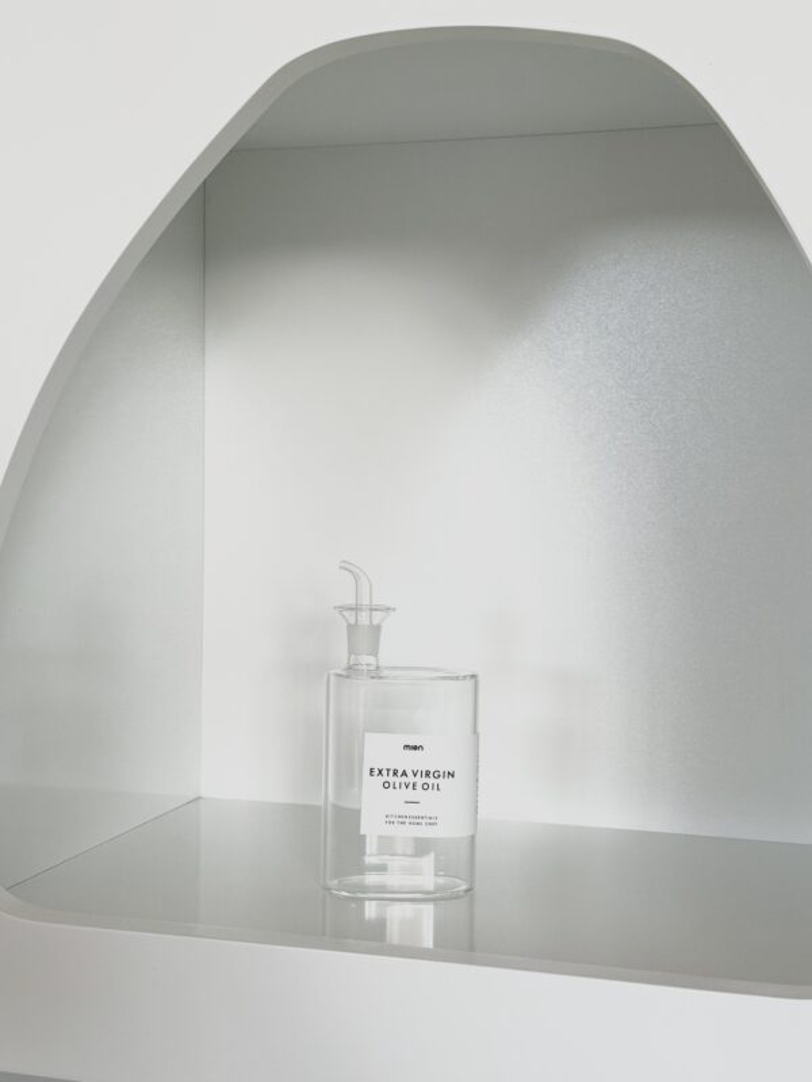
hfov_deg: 30.3
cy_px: 541
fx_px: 1501
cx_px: 406
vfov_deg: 39.7
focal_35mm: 48
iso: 125
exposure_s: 1/60
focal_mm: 6.76
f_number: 1.78
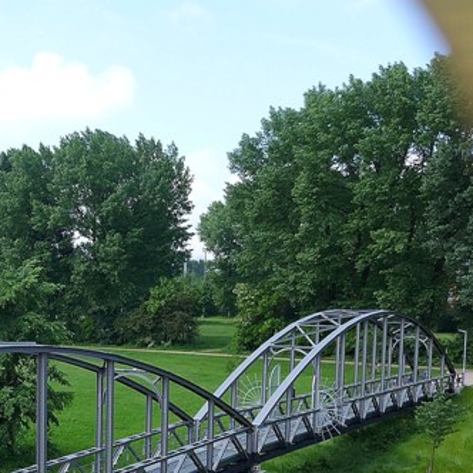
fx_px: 974
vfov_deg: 26.7
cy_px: 390
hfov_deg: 24.5
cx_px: -110
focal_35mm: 63
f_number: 2.8
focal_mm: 4.7
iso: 80
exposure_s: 1/640
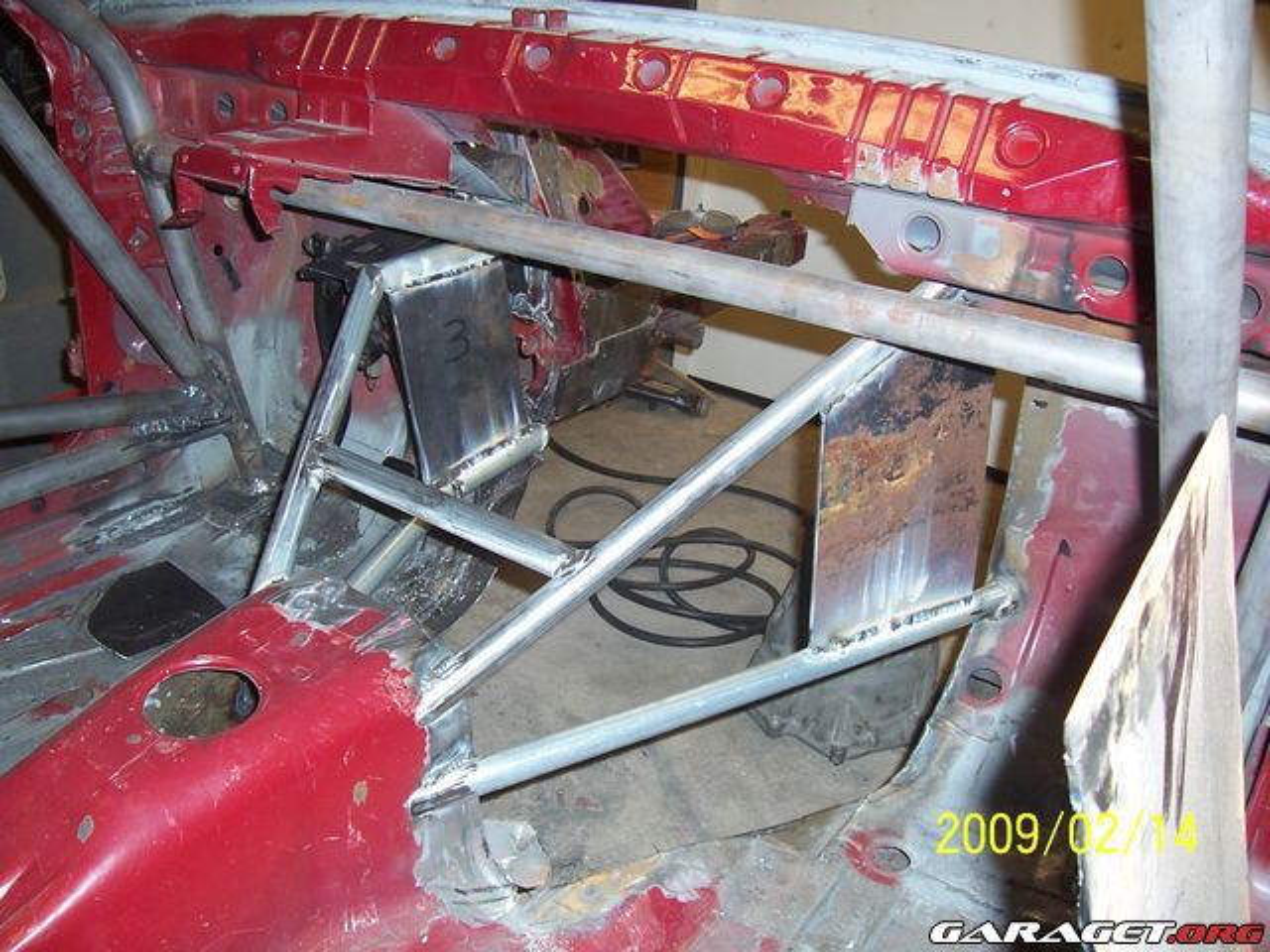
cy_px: 476
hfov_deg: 54.0
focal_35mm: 34
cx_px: 635
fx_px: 1247
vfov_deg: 41.8
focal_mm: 5.6
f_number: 2.7
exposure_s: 1/60
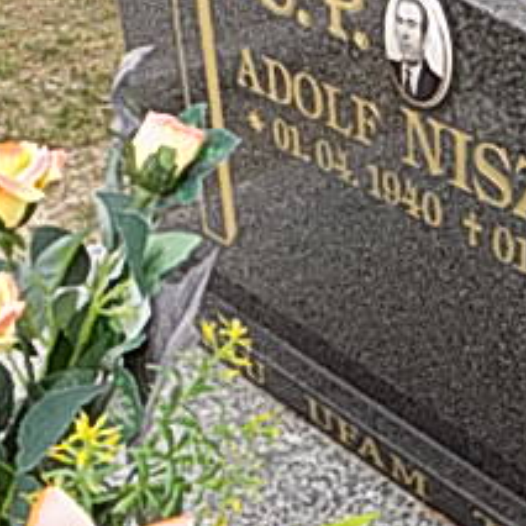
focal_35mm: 61
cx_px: 558
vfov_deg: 28.1
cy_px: 207
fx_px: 1049
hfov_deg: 26.3
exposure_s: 1/160
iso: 80
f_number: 3.1
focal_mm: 4
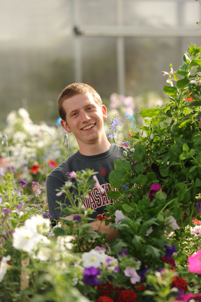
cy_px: 151
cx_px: 100
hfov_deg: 8.3
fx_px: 1384
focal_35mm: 165
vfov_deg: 12.5
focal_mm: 165
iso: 200
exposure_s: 1/500
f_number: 4
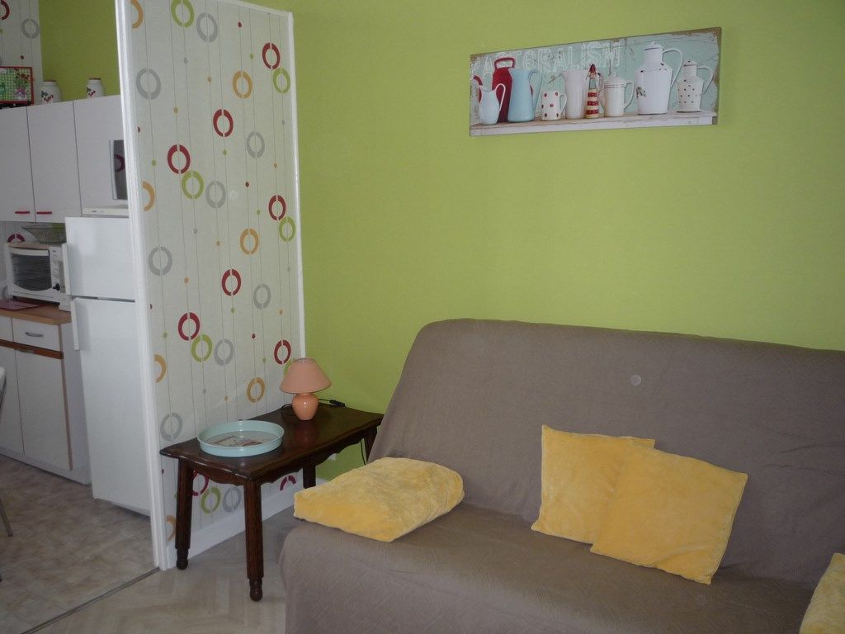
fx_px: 781
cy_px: 317
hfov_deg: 56.8
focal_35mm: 32
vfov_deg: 44.2
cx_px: 422
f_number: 3.3
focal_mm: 5.2
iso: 125
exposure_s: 1/30
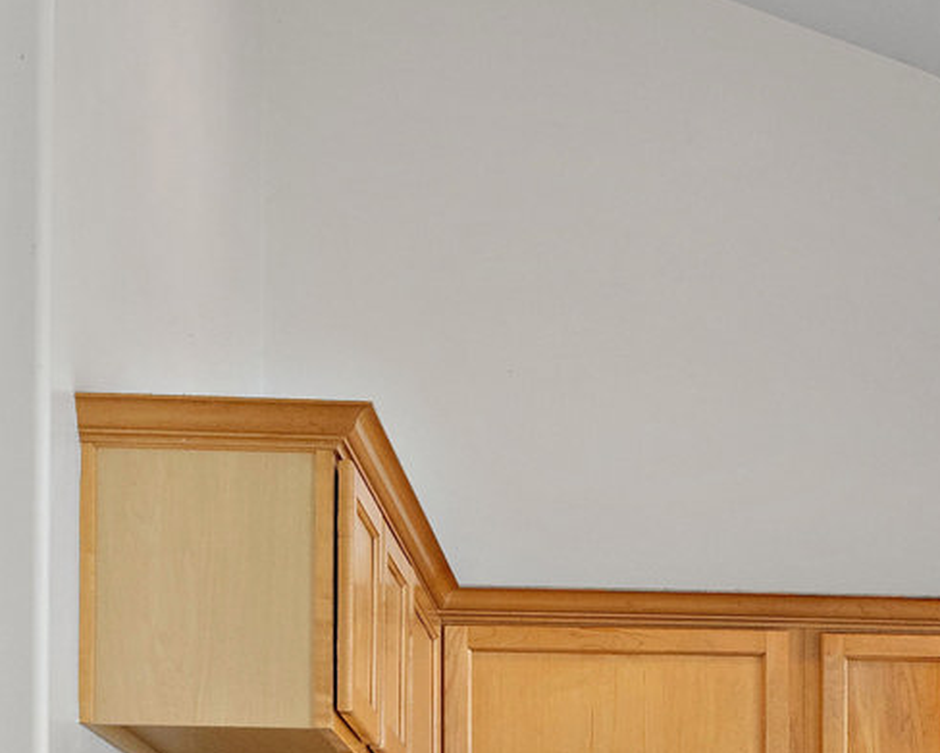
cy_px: 1153
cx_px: 1204
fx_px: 3480
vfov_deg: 11.8
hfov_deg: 14.7
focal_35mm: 125
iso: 500
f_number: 8
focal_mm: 26
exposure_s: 1/6
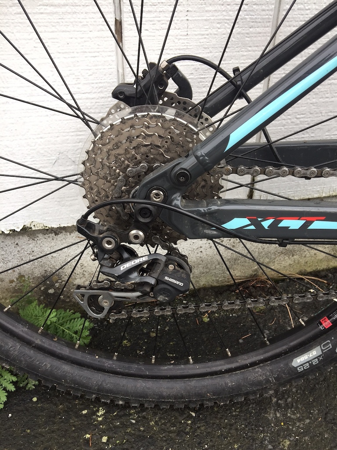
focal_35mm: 29
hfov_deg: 48.2
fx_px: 376
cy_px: 225
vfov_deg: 61.7
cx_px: 168
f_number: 2.2
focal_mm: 4.15
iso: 40
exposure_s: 1/120
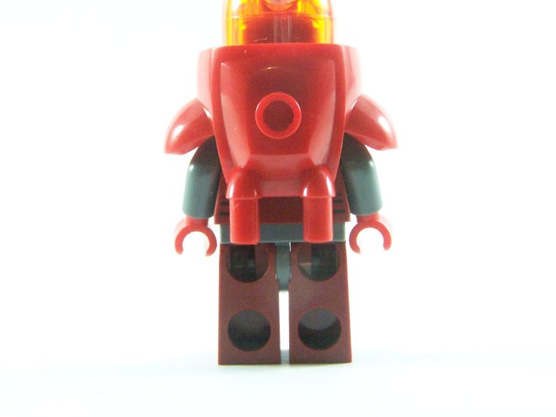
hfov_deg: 25.0
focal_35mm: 78
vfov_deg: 18.9
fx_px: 1253
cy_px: 174
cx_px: 278
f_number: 4
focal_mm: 9.8
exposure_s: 1/60
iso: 400
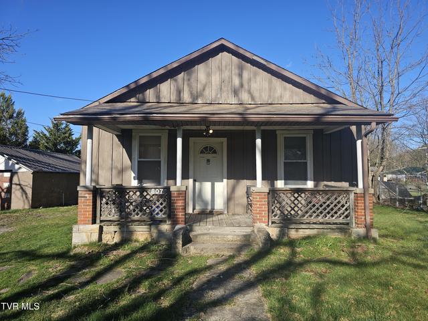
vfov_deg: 58.9
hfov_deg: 73.9
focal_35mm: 23
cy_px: 160
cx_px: 214
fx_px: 284
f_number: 1.7
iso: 10
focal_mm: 6.3
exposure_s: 1/529
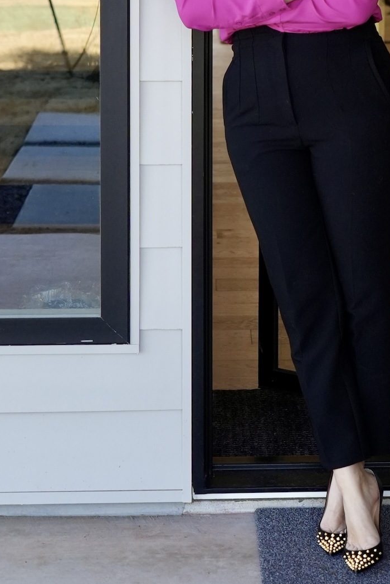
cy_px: 76
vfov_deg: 19.7
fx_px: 1657
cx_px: 330
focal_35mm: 102
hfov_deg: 13.3
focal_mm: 32
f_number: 2.8
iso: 800
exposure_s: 1/2000
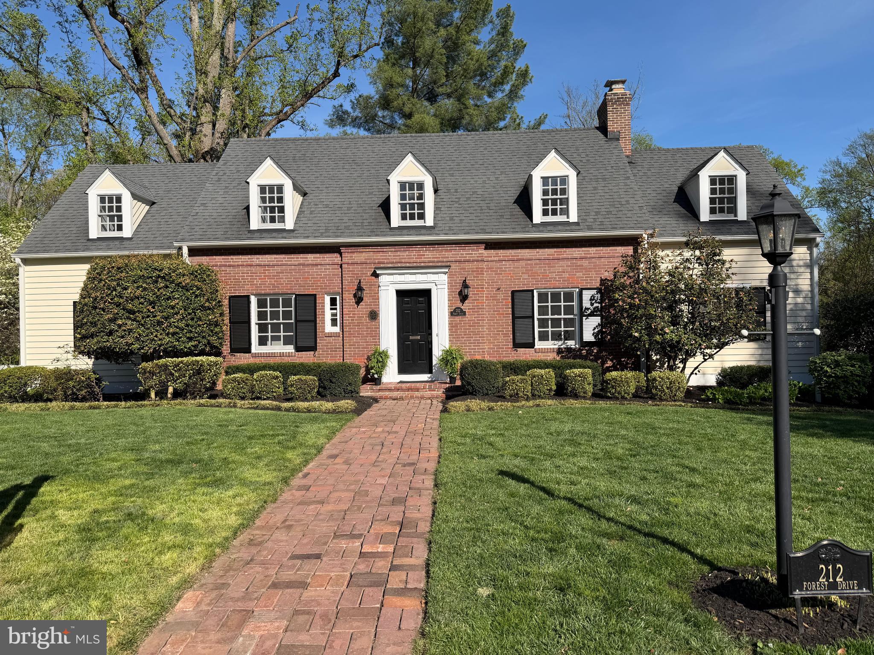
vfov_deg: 56.8
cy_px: 328
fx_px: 606
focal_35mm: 24
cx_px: 437
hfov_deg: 71.6
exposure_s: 1/4405
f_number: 1.78
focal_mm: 6.76
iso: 80
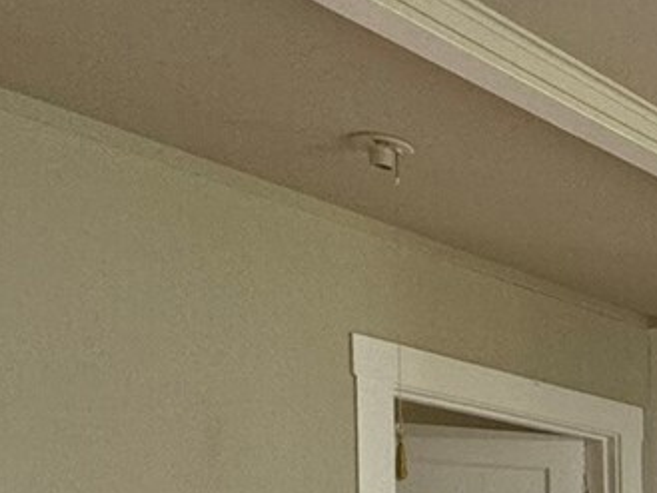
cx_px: 1166
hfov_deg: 20.6
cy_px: 685
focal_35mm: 68
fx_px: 1291
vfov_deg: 19.5
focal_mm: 2.22
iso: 160
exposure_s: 1/60
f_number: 2.2
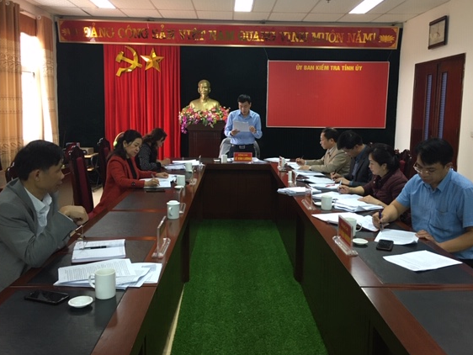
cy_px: 161
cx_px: 243
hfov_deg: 55.3
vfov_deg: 42.9
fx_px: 451
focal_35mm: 33
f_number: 2.2
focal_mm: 4.15
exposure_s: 1/33
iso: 160
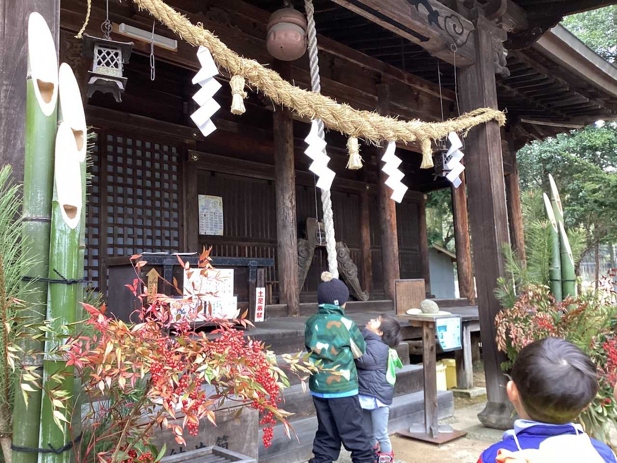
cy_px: 232
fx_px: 553
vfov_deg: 45.4
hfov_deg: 58.4
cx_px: 308
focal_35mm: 31
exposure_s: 1/60
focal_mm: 3.3
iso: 125
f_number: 2.4
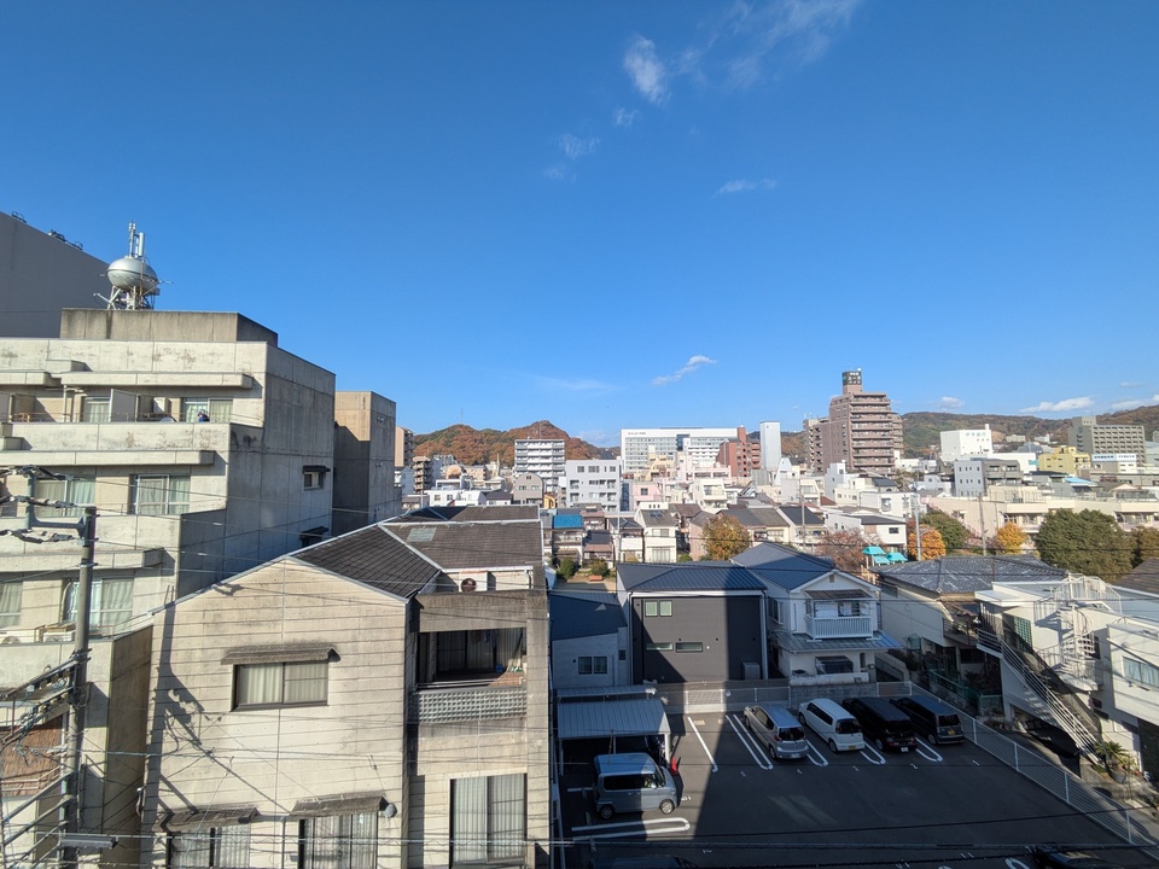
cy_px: 434
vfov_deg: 85.7
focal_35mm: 14
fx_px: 469
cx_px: 580
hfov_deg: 102.1
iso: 44
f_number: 2.2
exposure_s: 1/1319
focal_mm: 1.83
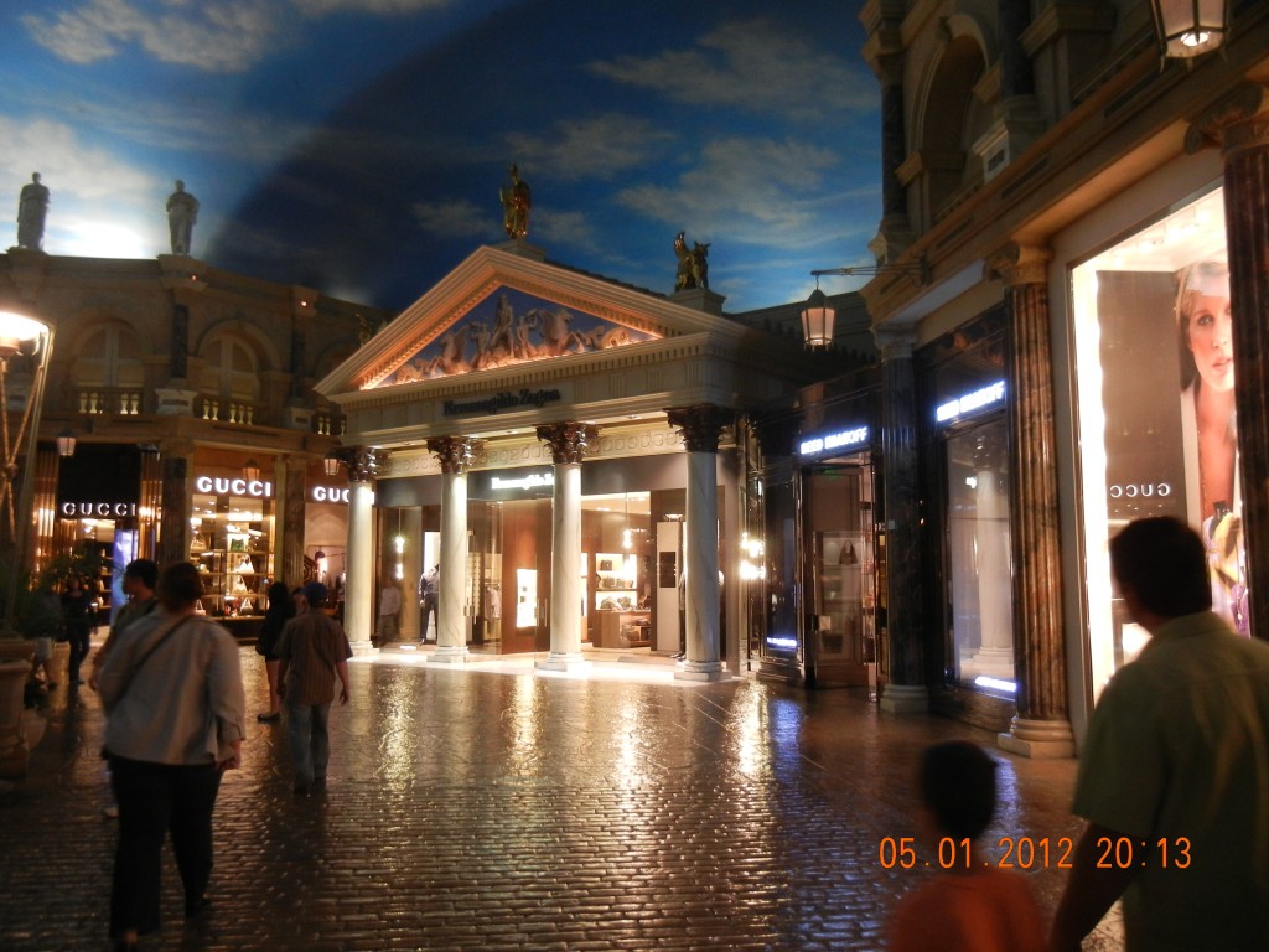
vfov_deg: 46.8
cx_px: 634
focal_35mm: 30
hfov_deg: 60.0
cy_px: 476
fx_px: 1100
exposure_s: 1/17.5
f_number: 3.5
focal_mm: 5.4
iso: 400
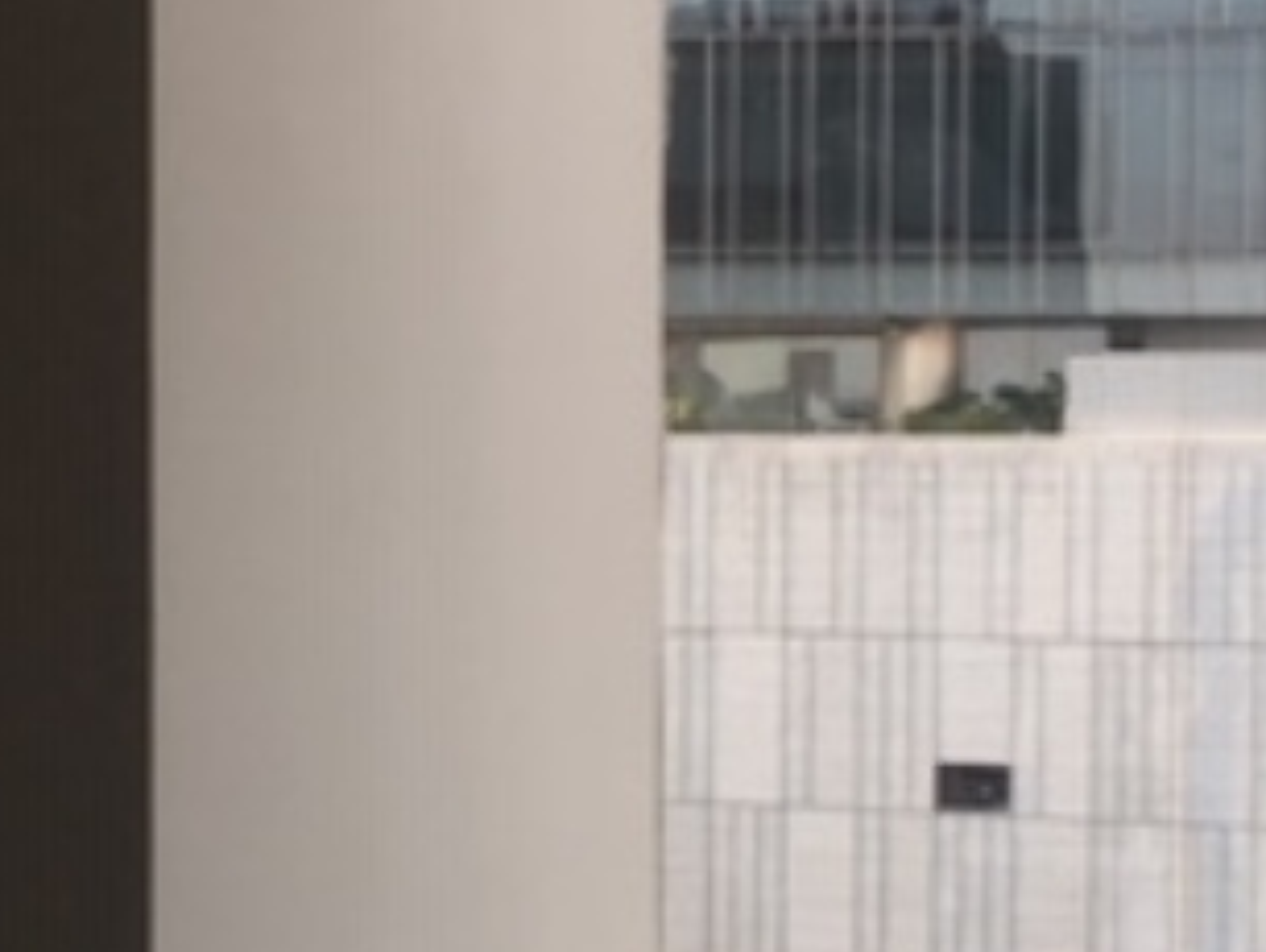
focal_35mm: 101
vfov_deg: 14.6
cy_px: 613
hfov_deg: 19.4
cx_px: 513
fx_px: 3697
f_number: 2.2
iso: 25
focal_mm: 4.15
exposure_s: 1/120
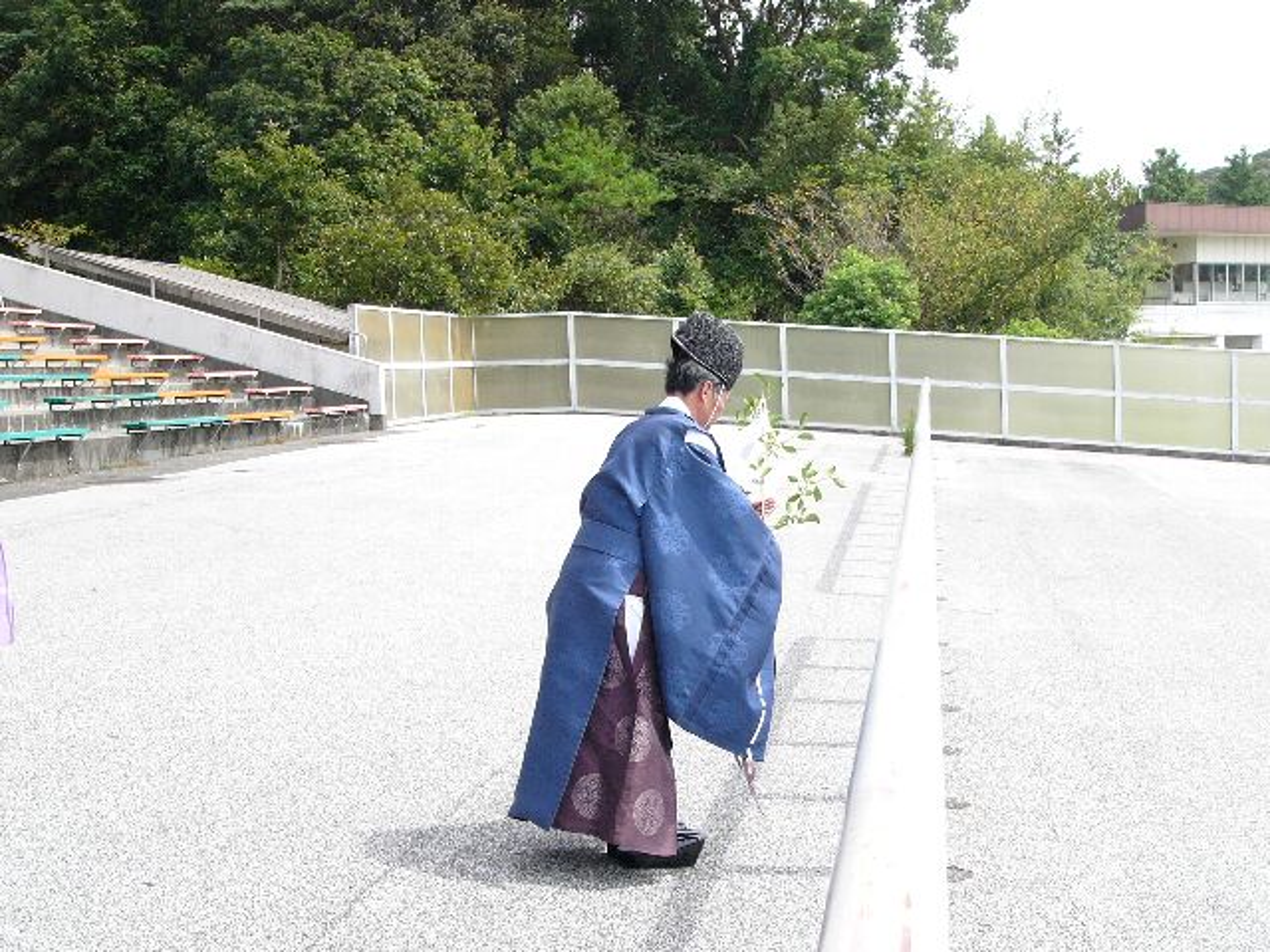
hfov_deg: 35.5
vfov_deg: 27.0
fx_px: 1981
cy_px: 476
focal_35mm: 54
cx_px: 635
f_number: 2.8
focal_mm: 8.9
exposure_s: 1/1000
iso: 100
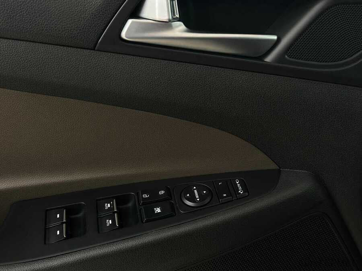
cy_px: 136
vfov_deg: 30.3
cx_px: 181
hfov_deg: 39.7
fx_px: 502
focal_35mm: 48
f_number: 1.78
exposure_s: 1/33
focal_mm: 6.86
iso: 320
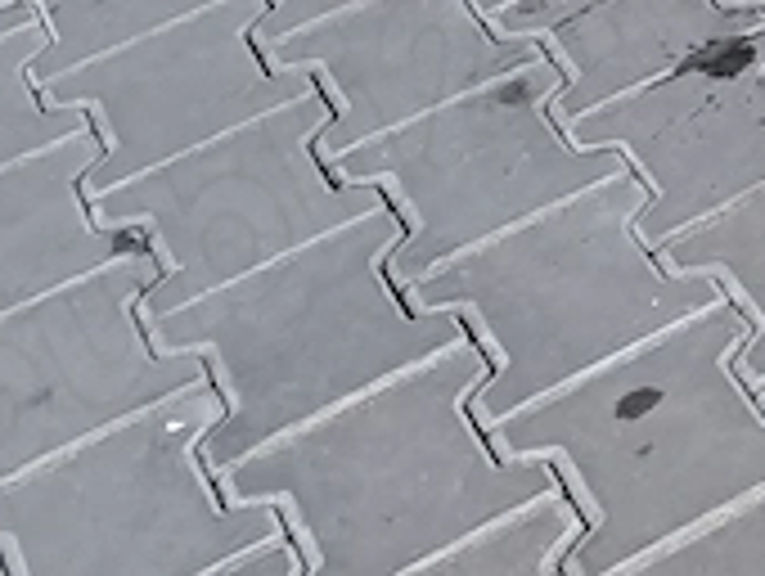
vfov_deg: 9.1
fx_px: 3120
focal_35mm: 141
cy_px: -940
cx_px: 1966
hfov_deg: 11.2
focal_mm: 5.23
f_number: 1.8
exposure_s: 1/33
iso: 400
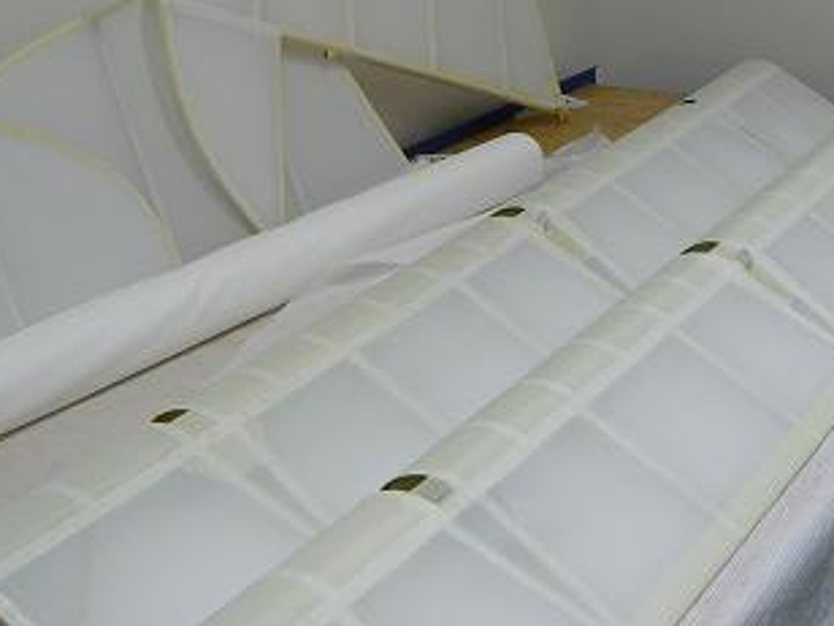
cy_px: 248
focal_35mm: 66
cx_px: 338
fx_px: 1590
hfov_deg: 29.3
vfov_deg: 22.2
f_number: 2.8
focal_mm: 6
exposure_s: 1/30
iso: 125
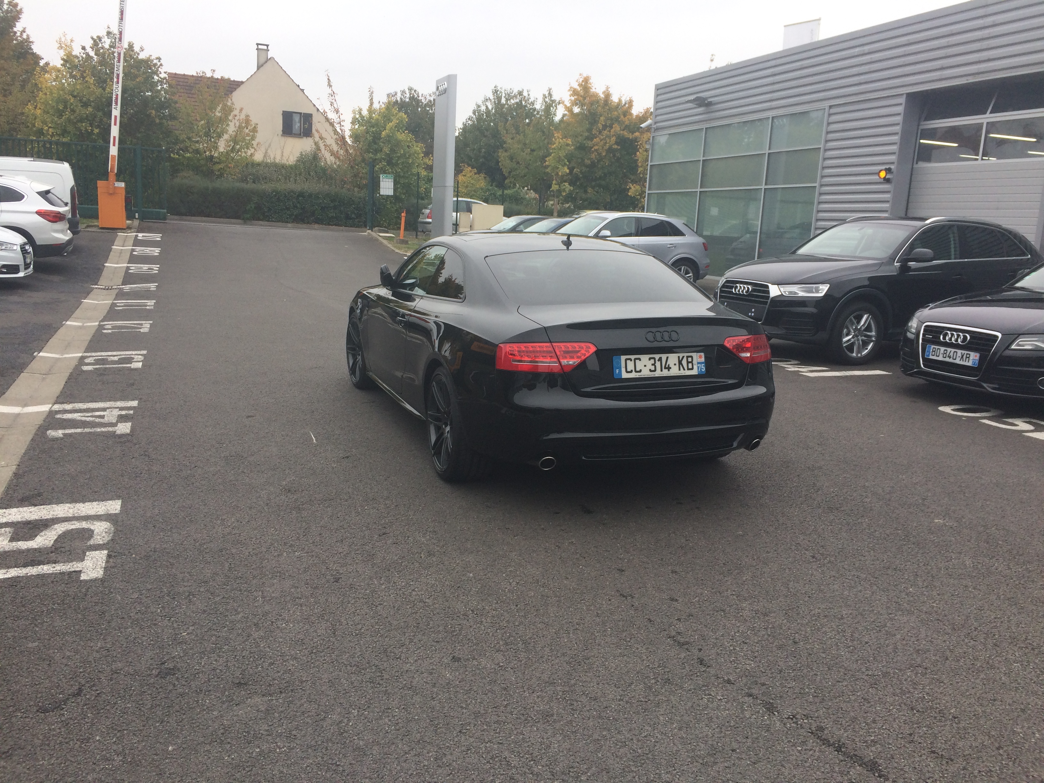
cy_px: 392
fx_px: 875
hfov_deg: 61.7
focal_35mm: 29
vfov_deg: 48.2
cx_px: 522
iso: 32
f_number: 2.2
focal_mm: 4.15
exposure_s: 1/295
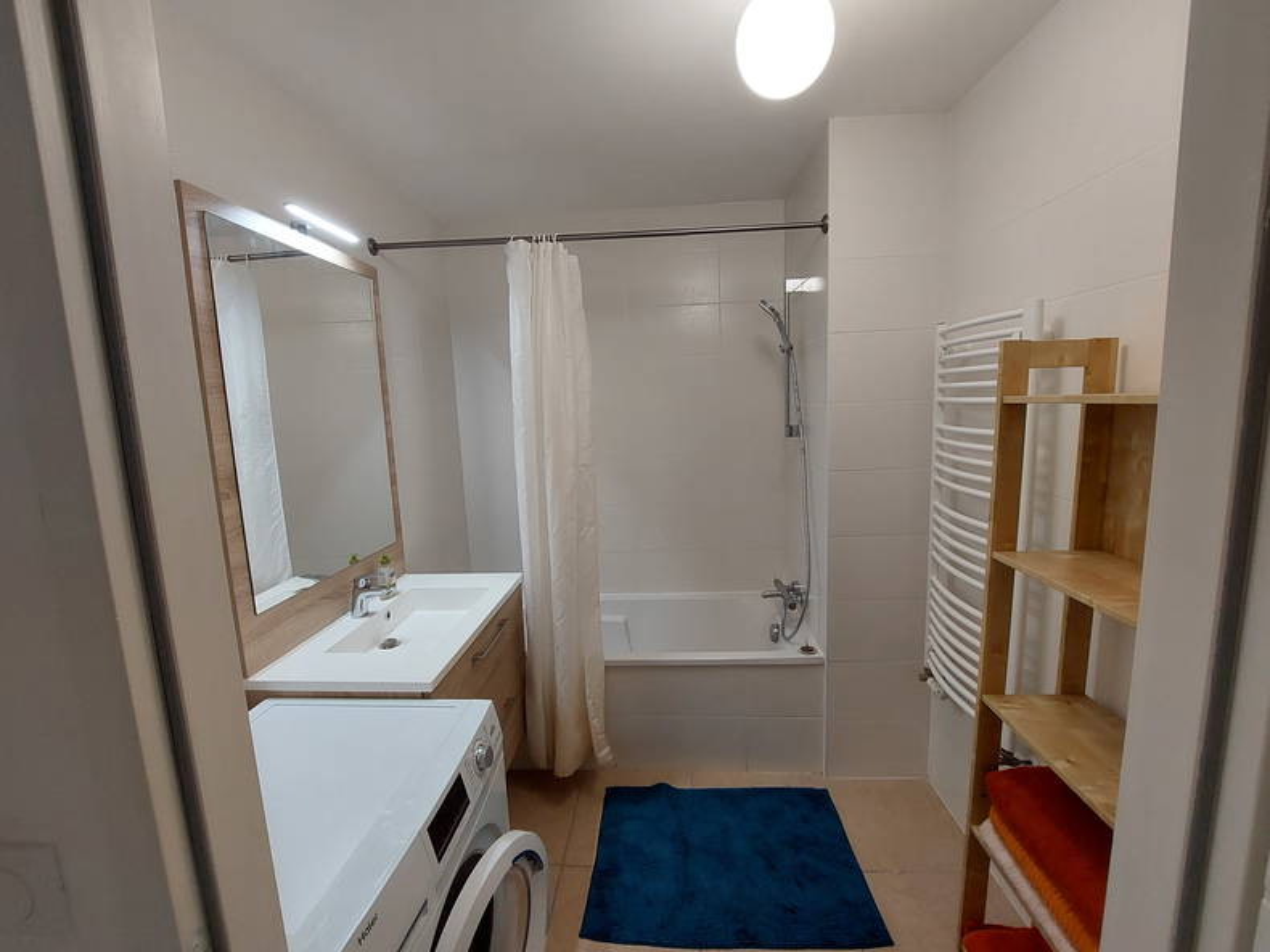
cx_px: 635
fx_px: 477
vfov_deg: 89.9
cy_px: 476
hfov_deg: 106.2
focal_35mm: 13
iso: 160
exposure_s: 1/50
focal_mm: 1.74
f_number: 2.2
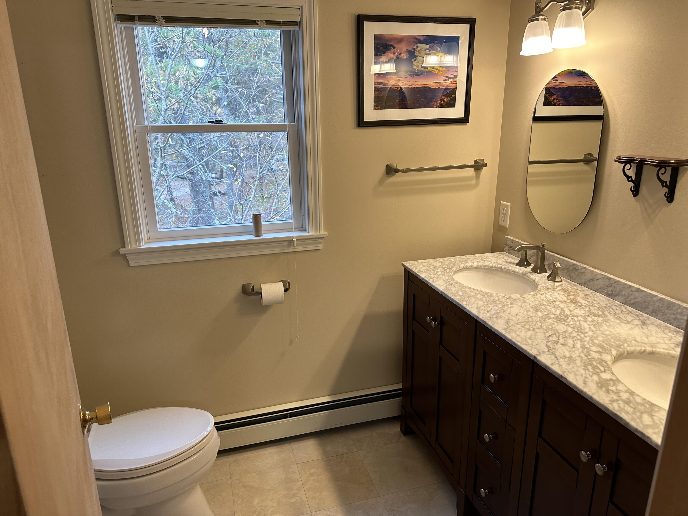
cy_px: 258
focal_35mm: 24
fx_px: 477
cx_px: 344
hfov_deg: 71.6
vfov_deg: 56.8
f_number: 1.78
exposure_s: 1/120
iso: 125
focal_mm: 6.86
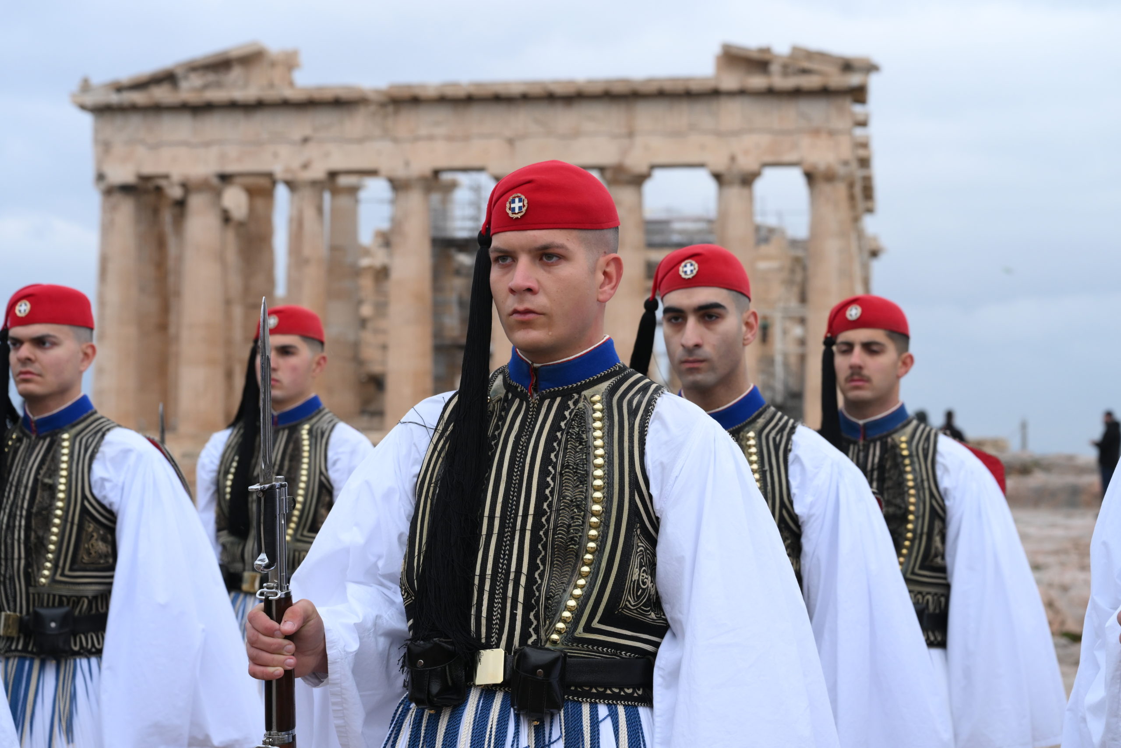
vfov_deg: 22.3
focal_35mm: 61
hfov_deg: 32.9
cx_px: 560
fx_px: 1899
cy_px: 374
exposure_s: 1/400
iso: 1250
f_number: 5.6
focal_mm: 61
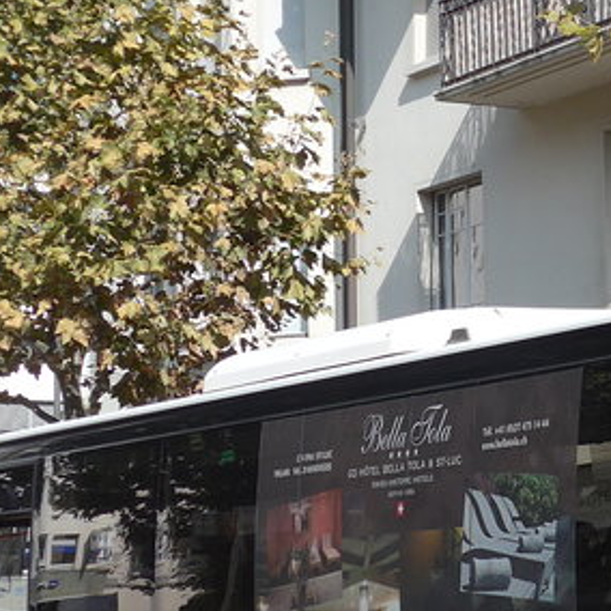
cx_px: 669
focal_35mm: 153
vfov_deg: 11.4
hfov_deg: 11.3
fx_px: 3055
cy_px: 394
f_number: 2.8
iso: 80
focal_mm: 8.4
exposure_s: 1/1300
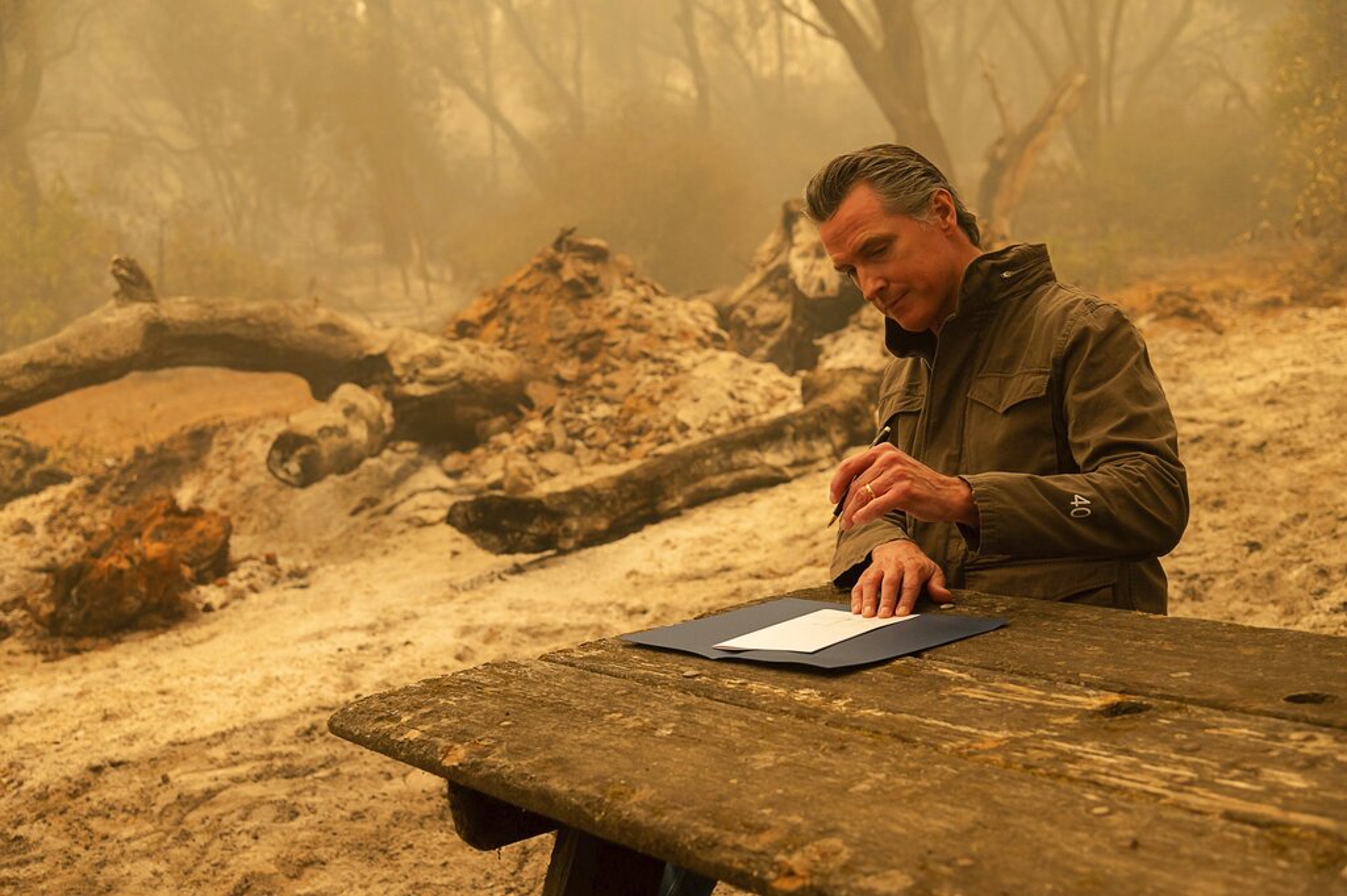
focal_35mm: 50
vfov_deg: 26.9
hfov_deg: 39.6
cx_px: 674
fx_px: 1869
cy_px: 448
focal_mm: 50
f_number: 4.5
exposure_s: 1/500
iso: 1600
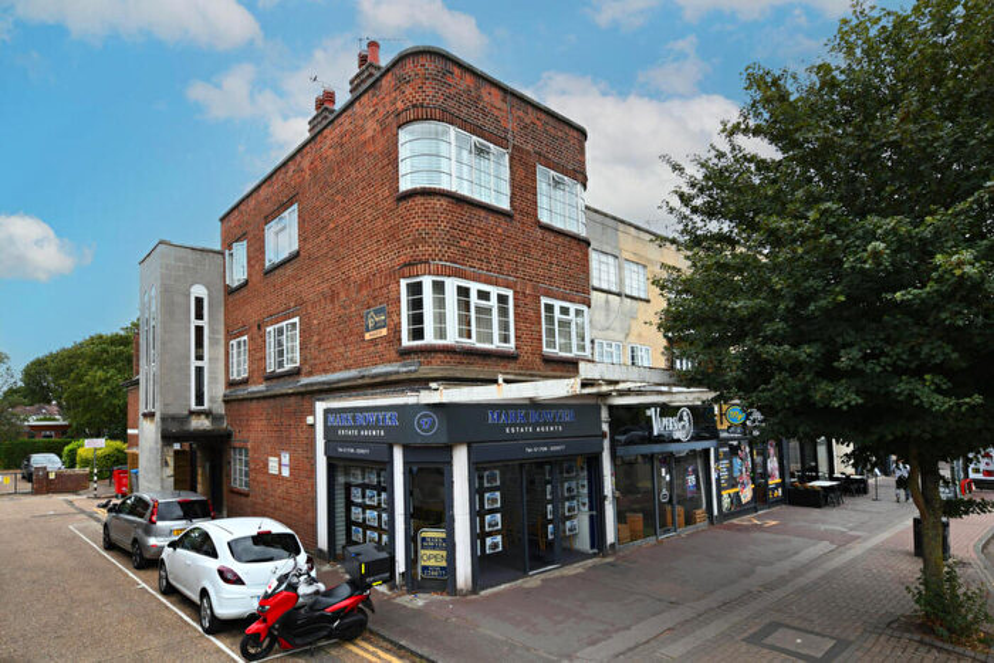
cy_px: 332
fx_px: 442
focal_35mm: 16
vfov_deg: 73.8
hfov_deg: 96.7
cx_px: 497
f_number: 11
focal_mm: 16
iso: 640
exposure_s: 1/250
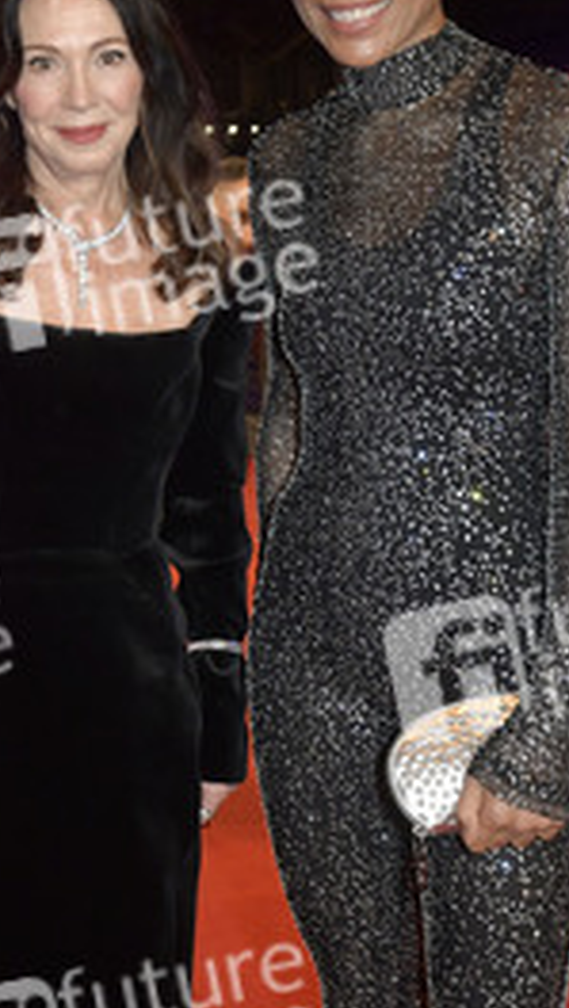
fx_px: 1017
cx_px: 233
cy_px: 462
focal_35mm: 38
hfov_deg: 31.2
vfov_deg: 52.7
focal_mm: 24
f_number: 5.6
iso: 1250
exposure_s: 1/250
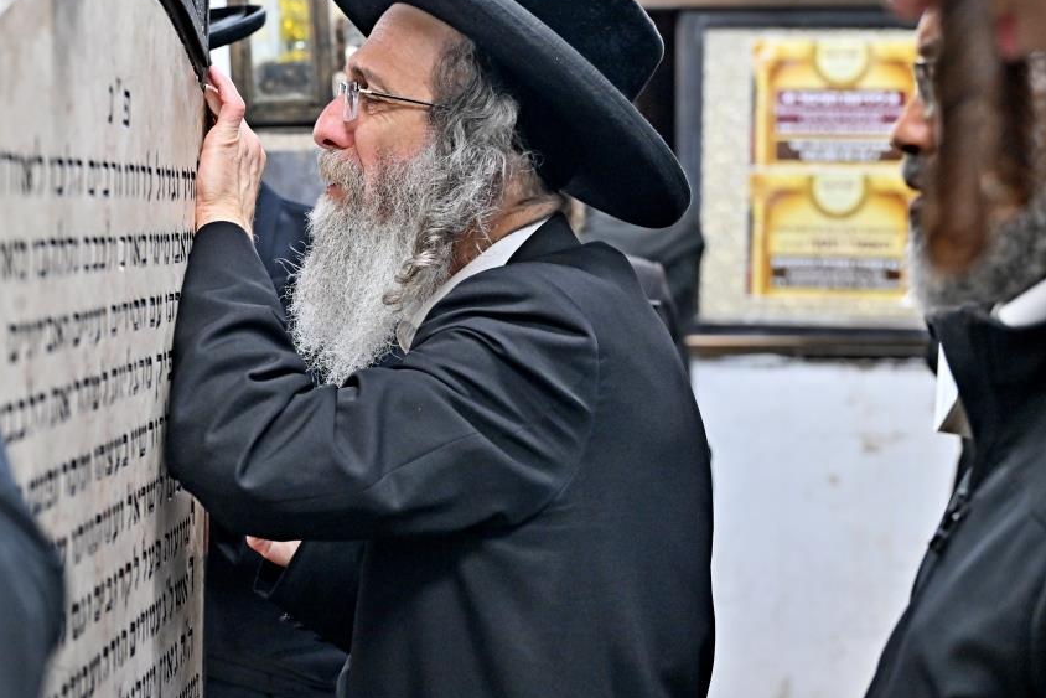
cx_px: 413
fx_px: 2150
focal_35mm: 74
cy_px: 291
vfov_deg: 18.4
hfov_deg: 27.3
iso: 1600
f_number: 4
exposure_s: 1/250
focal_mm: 61
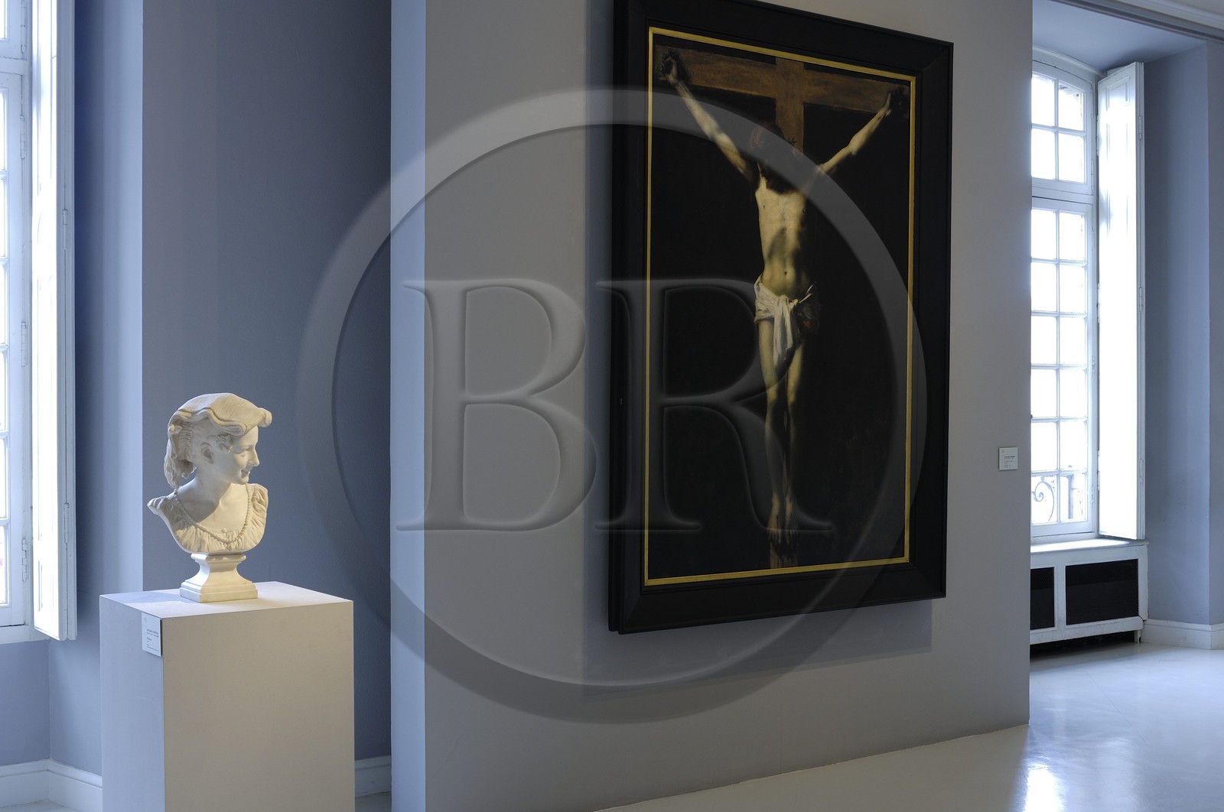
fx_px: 1426
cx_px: 612
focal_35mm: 42
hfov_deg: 46.5
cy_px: 406
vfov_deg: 31.8
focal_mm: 28
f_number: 8
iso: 100
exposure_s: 1/1.25
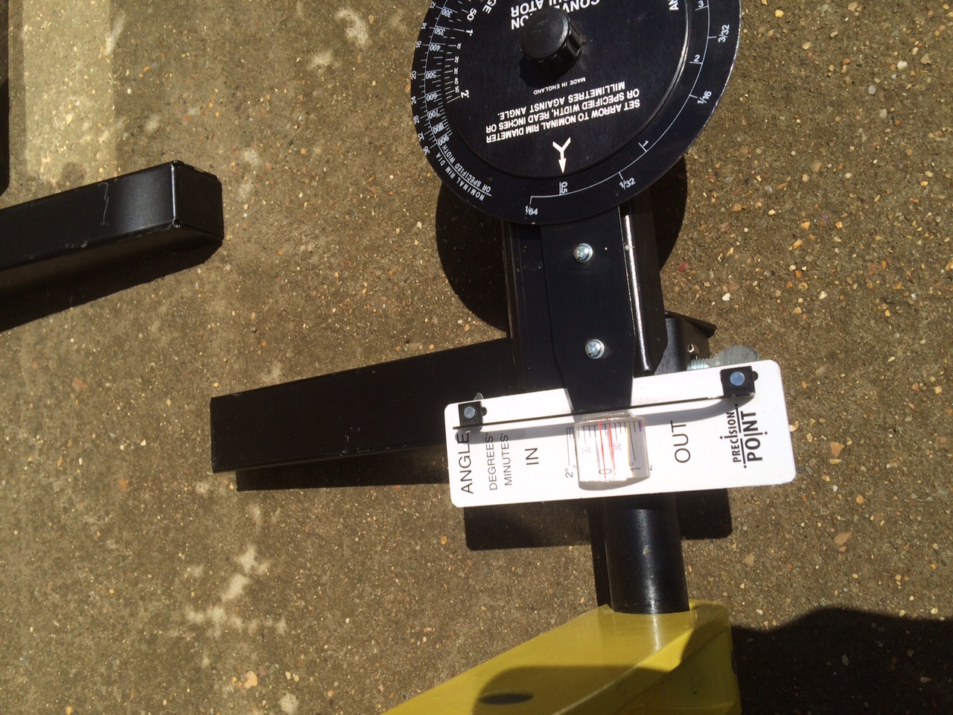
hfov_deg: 61.7
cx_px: 476
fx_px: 798
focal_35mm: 29
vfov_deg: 48.2
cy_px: 358
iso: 32
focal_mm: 4.15
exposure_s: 1/3425
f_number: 2.2
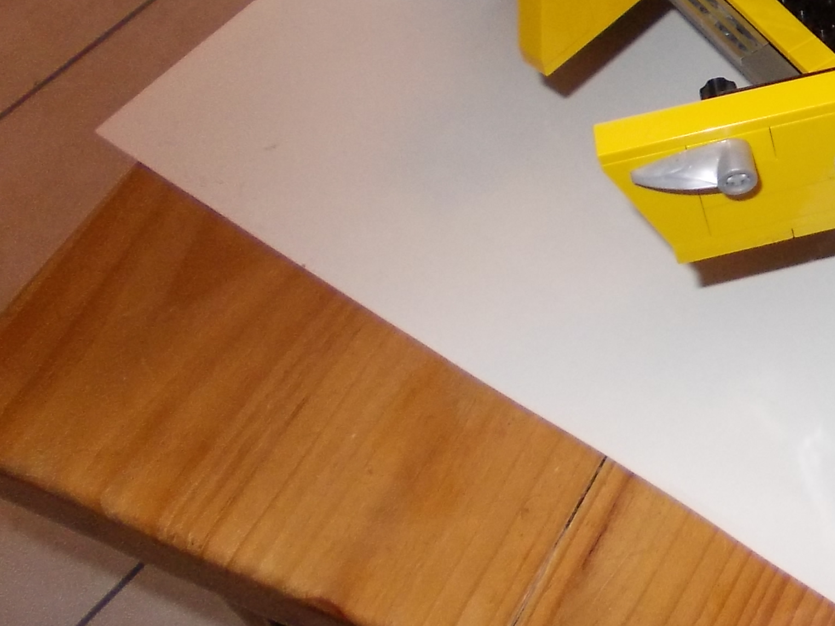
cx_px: 994
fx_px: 1616
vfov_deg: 21.5
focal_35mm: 67
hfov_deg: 26.0
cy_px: 77
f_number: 2.7
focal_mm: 4
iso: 200
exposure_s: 1/25
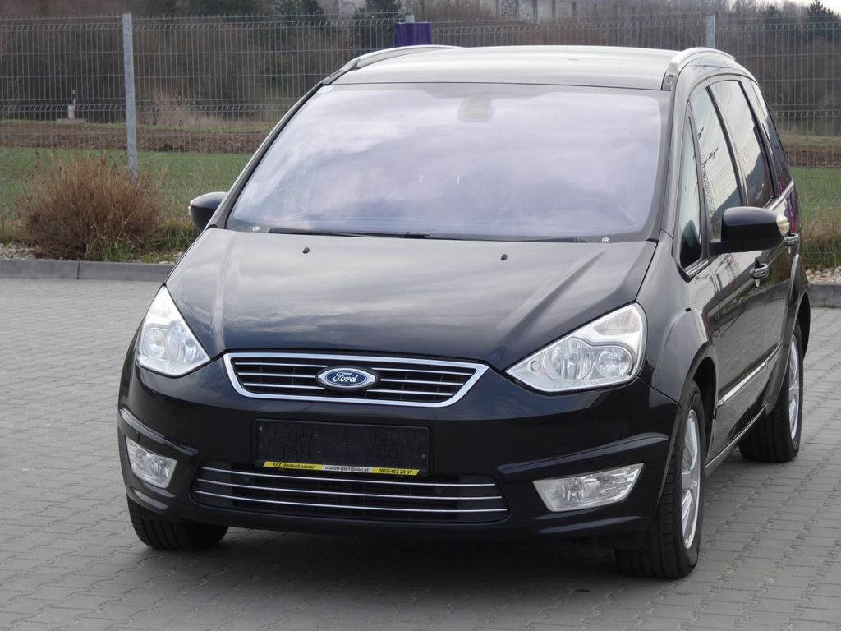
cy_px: 316
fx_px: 2551
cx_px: 420
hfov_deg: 18.7
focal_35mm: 105
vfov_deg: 14.1
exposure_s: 1/160
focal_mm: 18.8
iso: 80
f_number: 5
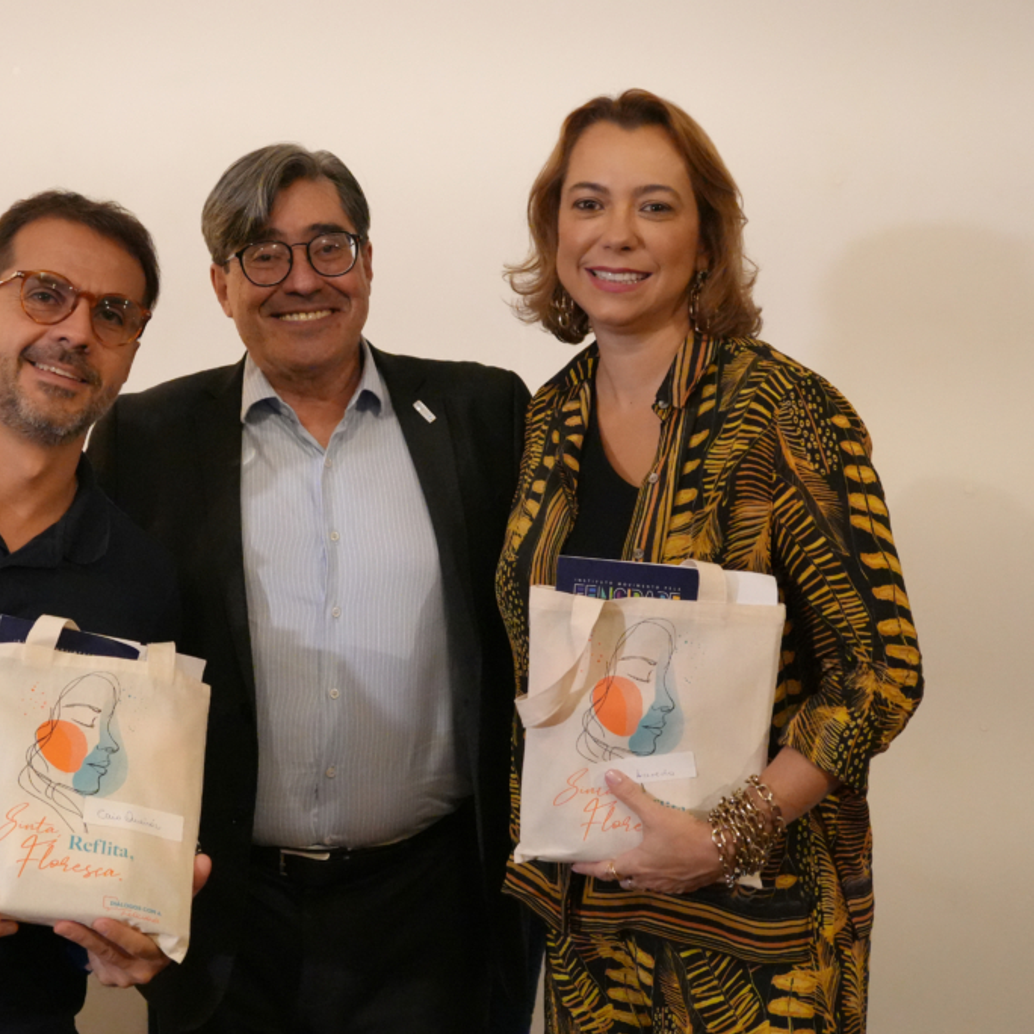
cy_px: 516
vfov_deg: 30.7
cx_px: 317
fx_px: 1880
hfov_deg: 30.4
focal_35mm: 56
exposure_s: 1/160
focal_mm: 29
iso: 6400
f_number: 4
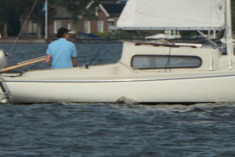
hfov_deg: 1.5
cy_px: -46
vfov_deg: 1.0
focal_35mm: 1353
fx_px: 8830
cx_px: 438
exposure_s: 1/1000
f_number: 8
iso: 200
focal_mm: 126
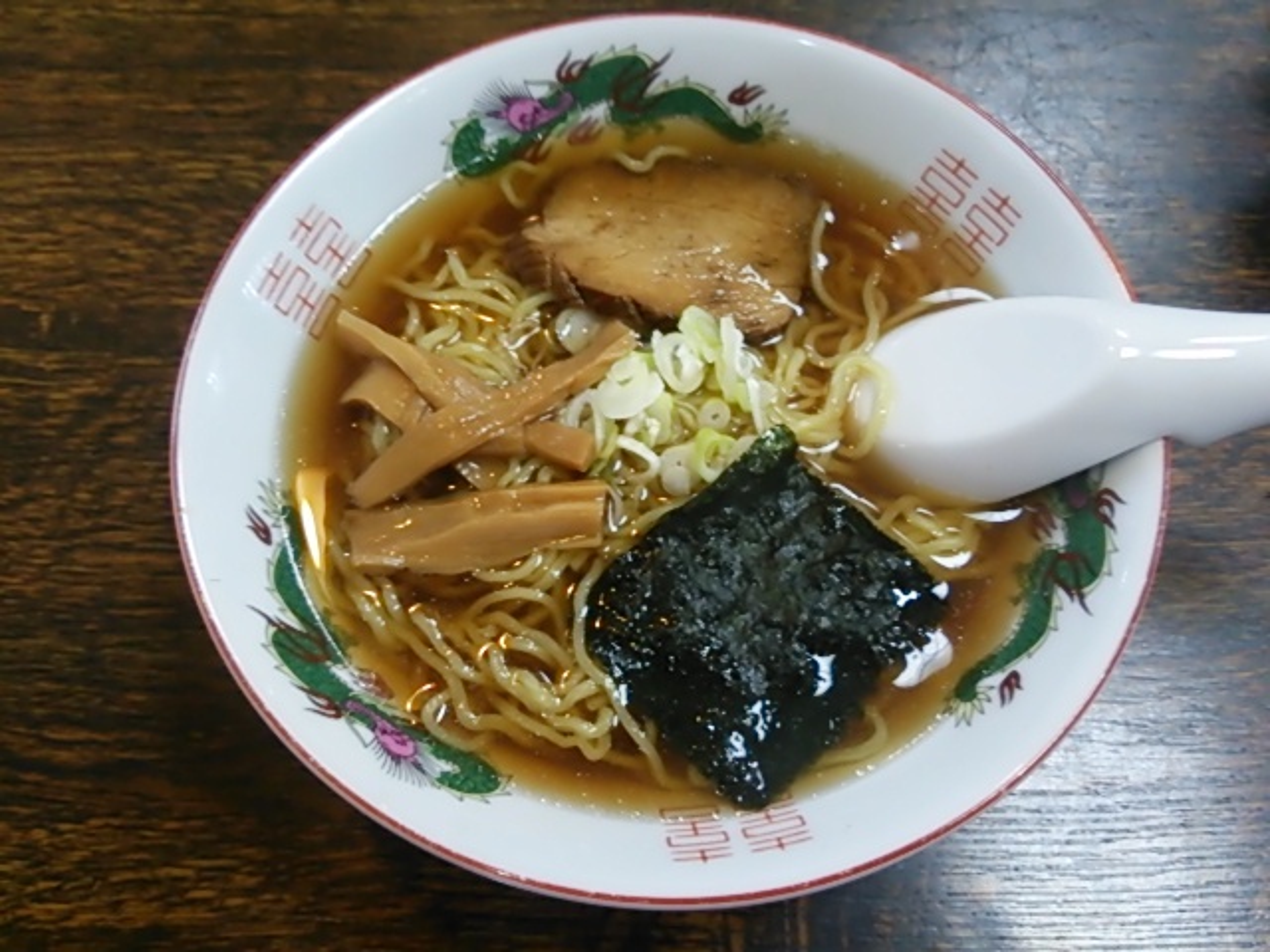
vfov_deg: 46.8
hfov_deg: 60.0
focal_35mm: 30
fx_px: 1101
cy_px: 476
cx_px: 635
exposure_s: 1/33
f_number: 1.94
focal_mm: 4.06
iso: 160
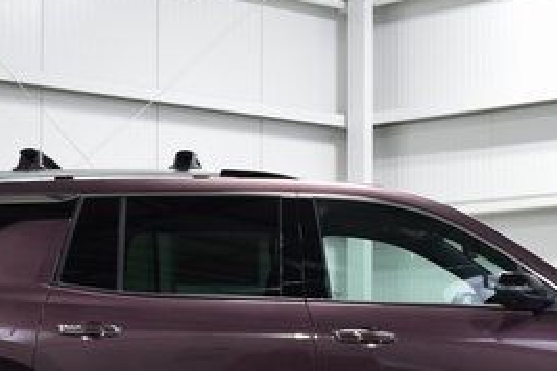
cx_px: 313
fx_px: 1671
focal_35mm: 108
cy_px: 366
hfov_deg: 18.9
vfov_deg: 12.5
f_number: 6.3
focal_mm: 30
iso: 450
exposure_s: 1/15
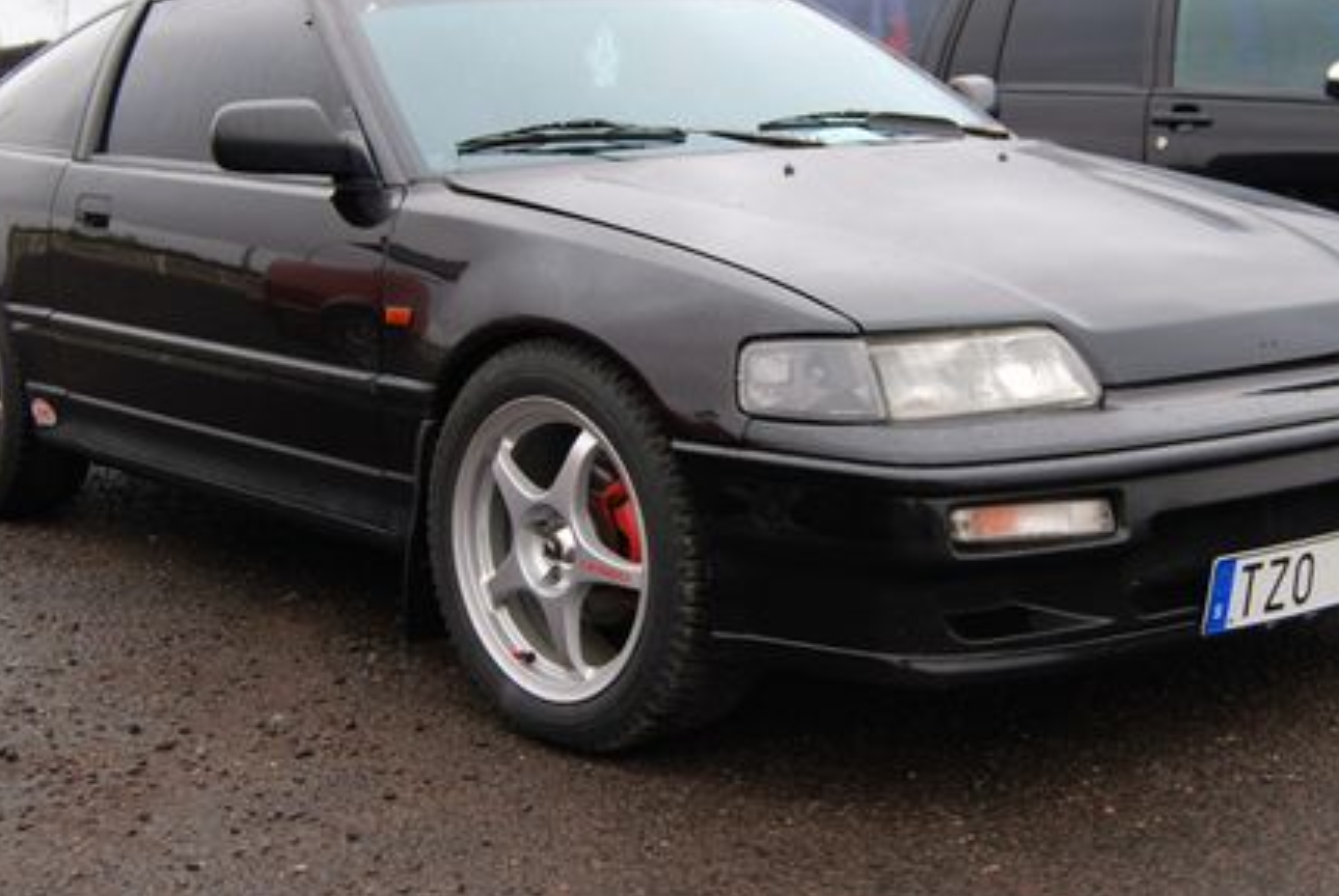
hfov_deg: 34.4
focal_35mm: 58
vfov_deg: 23.4
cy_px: 355
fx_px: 2160
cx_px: 670
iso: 100
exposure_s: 1/100
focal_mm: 26
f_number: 5
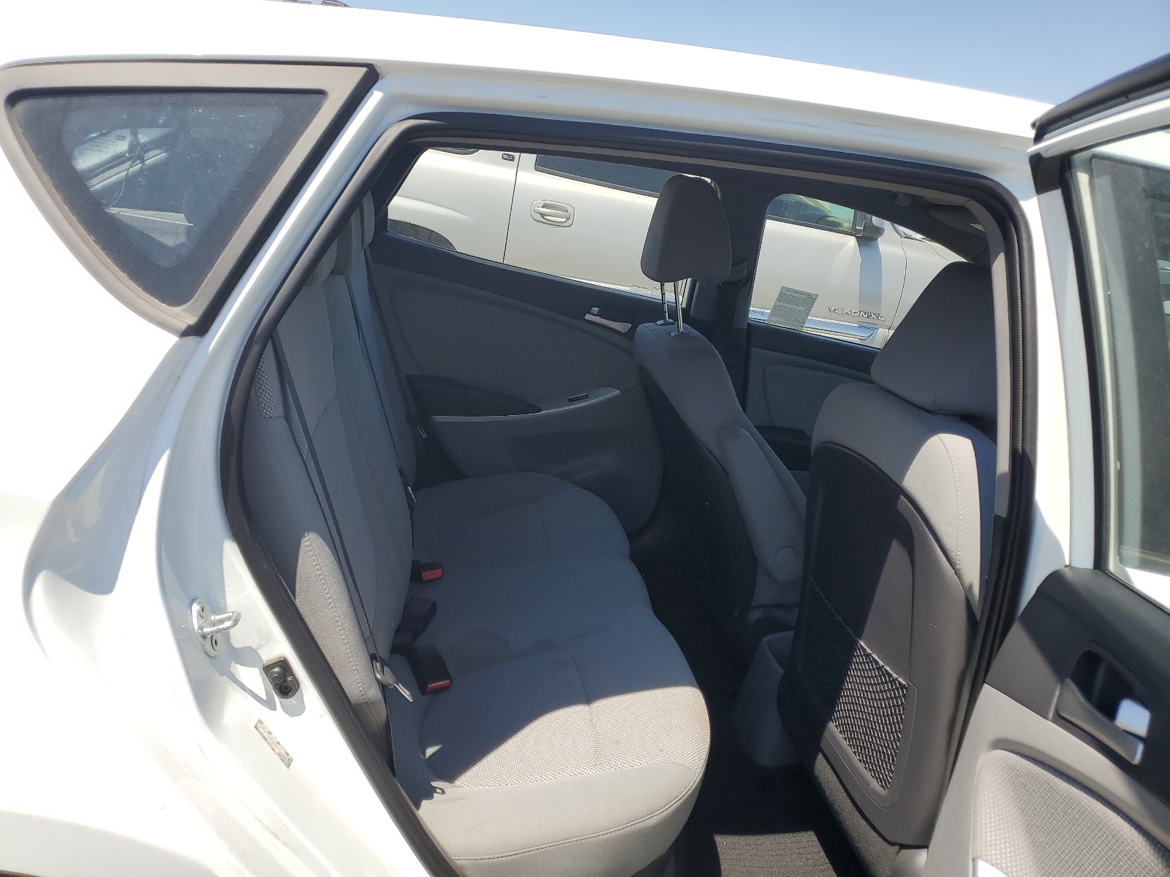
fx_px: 879
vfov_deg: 53.1
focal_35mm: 26
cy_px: 438
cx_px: 585
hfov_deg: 67.3
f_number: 1.5
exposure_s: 1/2500
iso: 50
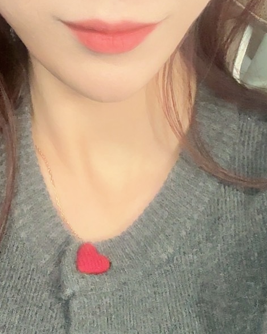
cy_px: -18
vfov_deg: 21.3
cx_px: 20
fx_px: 849
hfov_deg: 17.6
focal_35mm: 86
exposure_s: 1/60
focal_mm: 2.69
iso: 250
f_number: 1.9
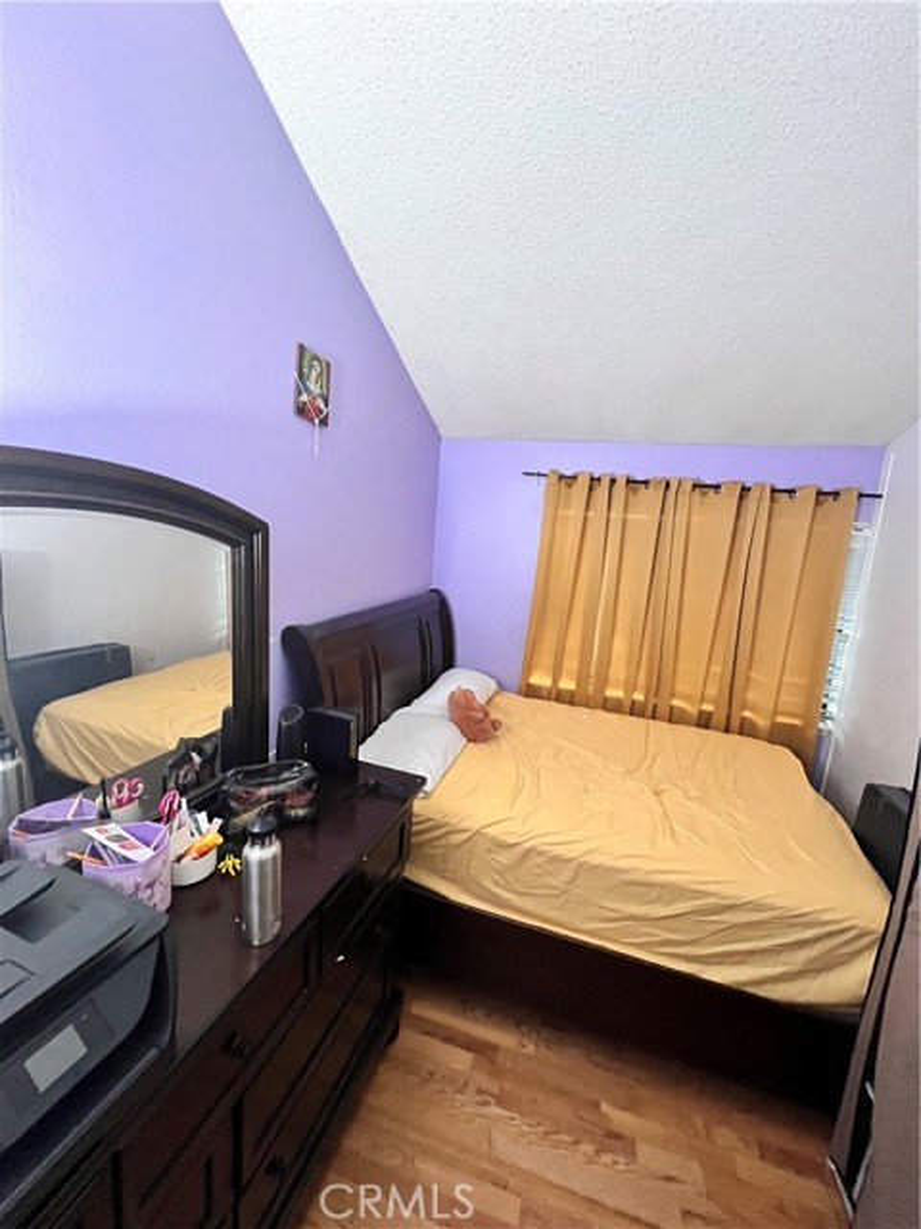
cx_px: 460
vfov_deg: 106.2
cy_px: 614
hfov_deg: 89.9
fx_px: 461
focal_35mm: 13
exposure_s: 1/60
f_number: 1.8
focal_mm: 1.57
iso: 1000
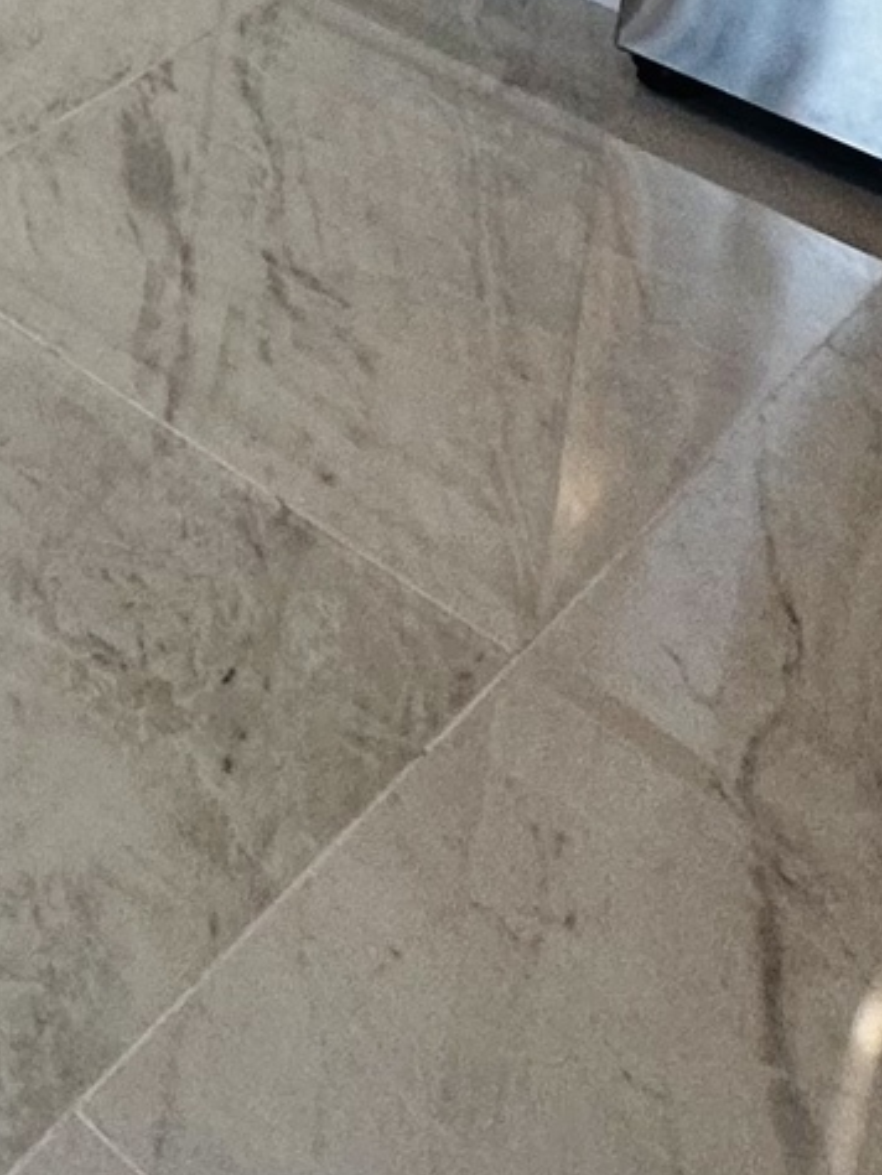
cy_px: -917
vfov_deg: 20.5
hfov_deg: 16.9
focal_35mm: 68
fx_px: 2308
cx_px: -810
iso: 125
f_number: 2.2
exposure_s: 1/120
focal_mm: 2.22
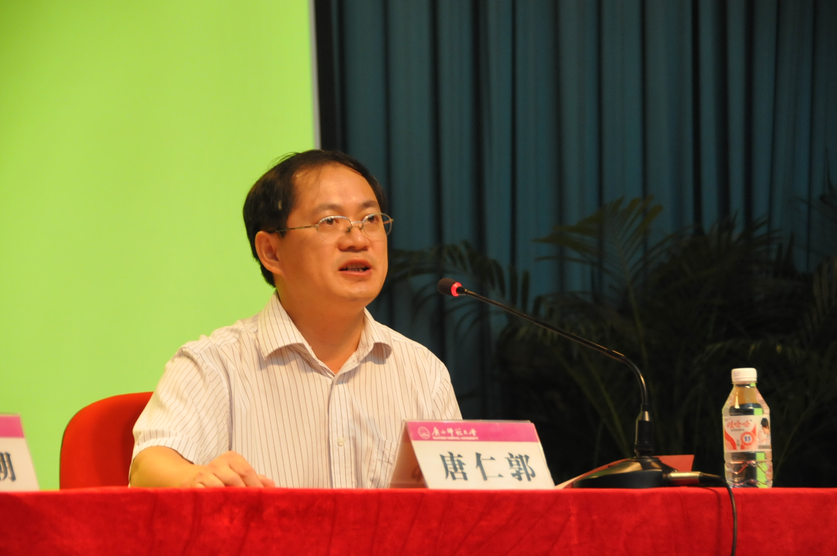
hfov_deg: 14.4
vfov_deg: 9.6
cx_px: 418
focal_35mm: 142
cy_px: 278
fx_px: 3309
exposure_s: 1/25
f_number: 5.3
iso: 1600
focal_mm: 95
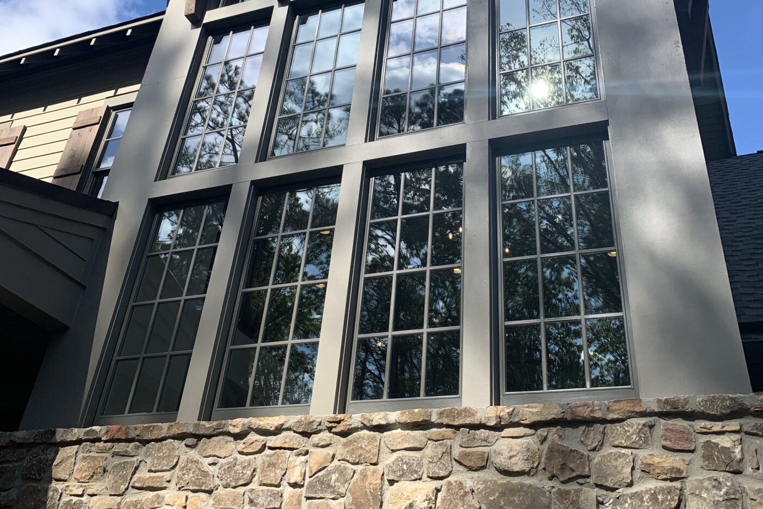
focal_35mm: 37
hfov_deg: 51.9
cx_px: 383
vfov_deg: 34.9
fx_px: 784
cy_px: 105
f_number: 1.8
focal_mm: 4.25
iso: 25
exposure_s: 1/1250
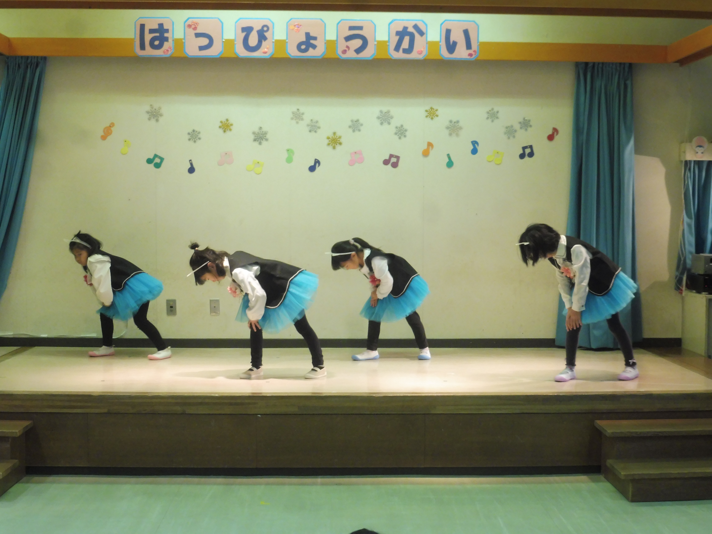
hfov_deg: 33.2
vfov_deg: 25.2
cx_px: 356
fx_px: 1193
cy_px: 267
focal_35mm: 58
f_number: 4.7
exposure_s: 1/20
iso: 400
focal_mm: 10.3
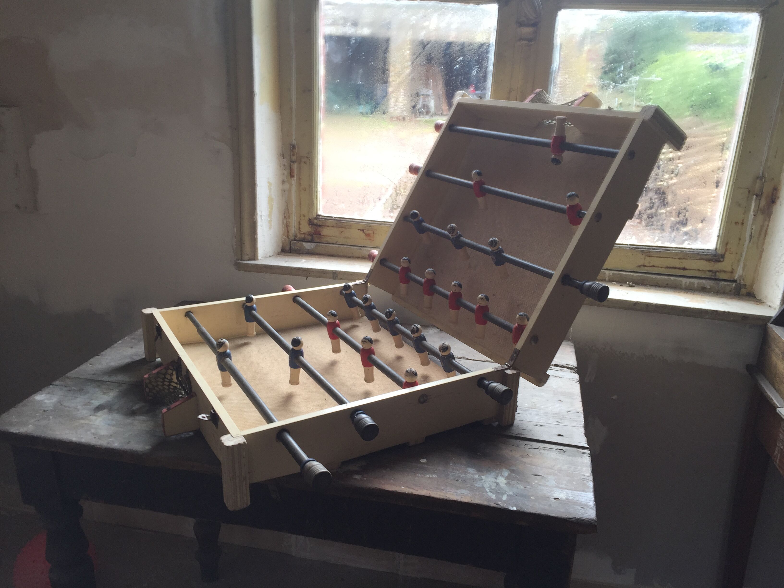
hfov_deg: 61.7
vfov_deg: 48.2
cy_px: 294
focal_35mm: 29
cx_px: 392
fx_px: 657
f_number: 2.2
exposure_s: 1/50
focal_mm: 4.15
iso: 32
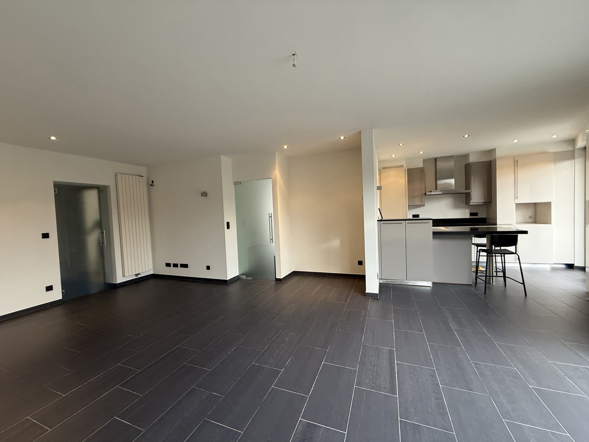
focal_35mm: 14
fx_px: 238
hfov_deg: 102.1
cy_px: 221
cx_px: 294
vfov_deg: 85.7
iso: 320
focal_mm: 2.22
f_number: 2.2
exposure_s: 1/100
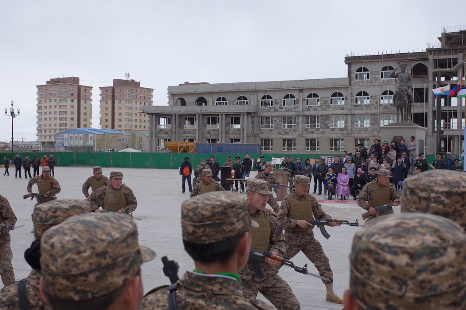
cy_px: 155
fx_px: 608
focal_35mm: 47
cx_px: 233
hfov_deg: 41.9
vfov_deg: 28.6
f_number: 4
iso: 320
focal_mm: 18.3
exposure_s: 1/1000
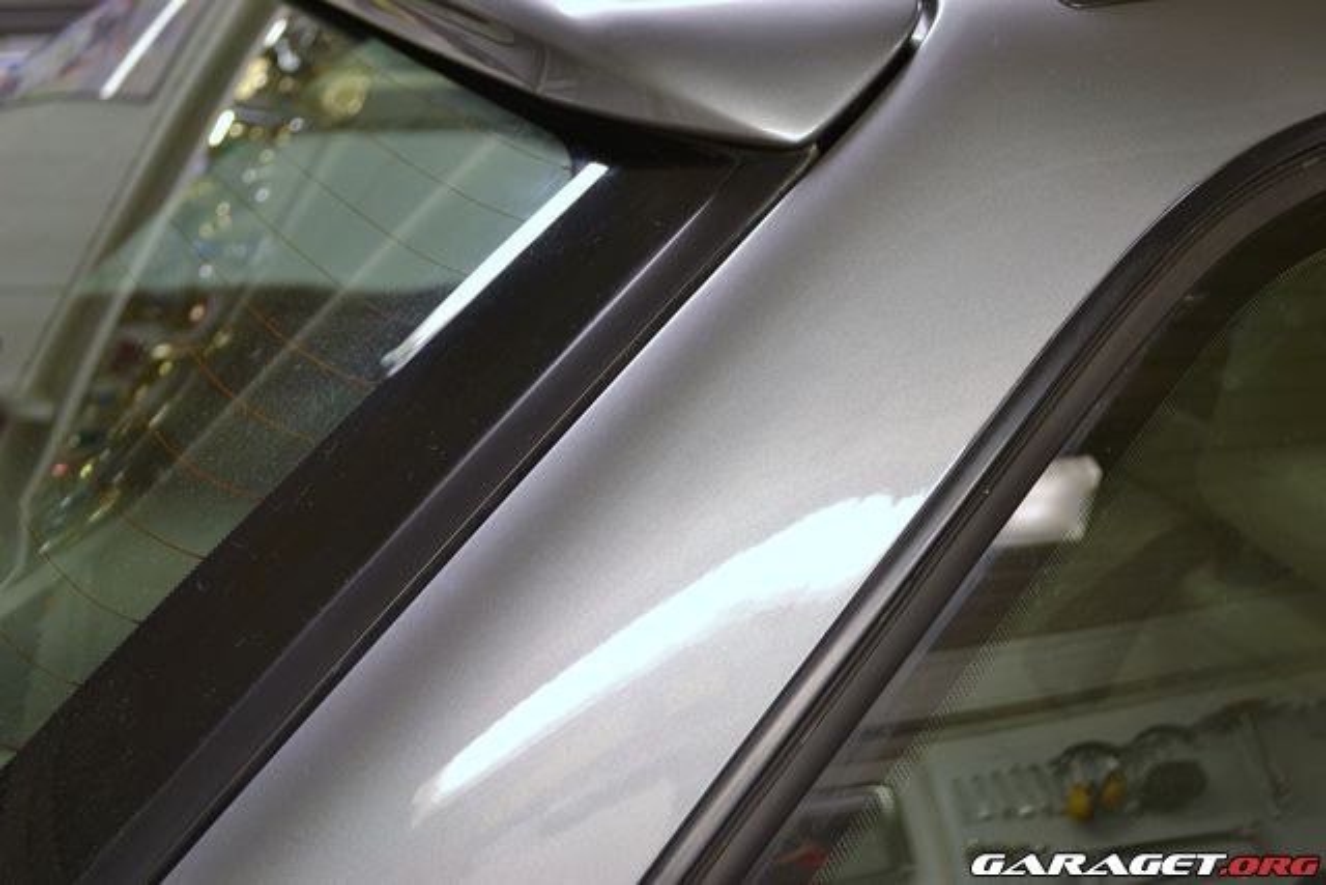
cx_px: 663
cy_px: 442
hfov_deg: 35.0
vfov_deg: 23.8
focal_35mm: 57
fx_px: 2100
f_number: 5
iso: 100
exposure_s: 1/3
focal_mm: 38
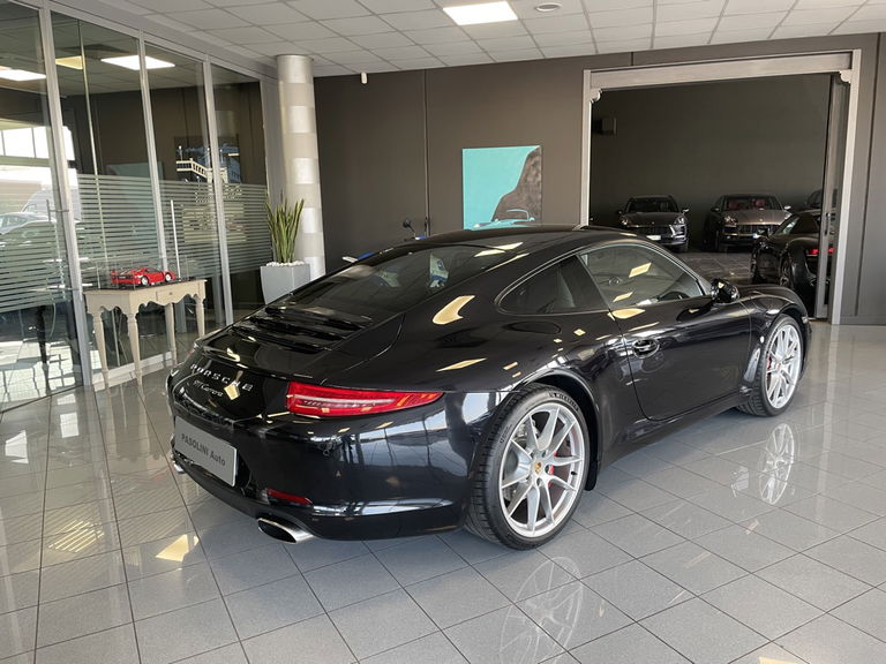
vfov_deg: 53.1
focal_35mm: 26
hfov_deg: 67.3
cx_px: 443
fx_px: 665
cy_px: 332
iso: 80
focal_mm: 4.2
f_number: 1.6
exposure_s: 1/50
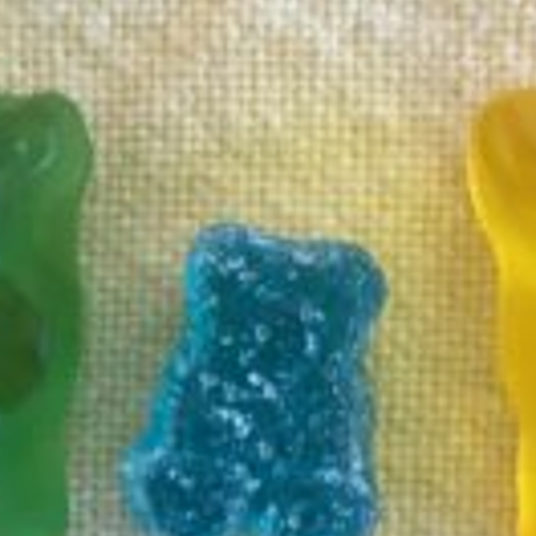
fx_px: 2085
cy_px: 404
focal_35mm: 119
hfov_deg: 14.5
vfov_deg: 14.6
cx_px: 73
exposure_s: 1/33
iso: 64
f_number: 2.2
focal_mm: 4.15
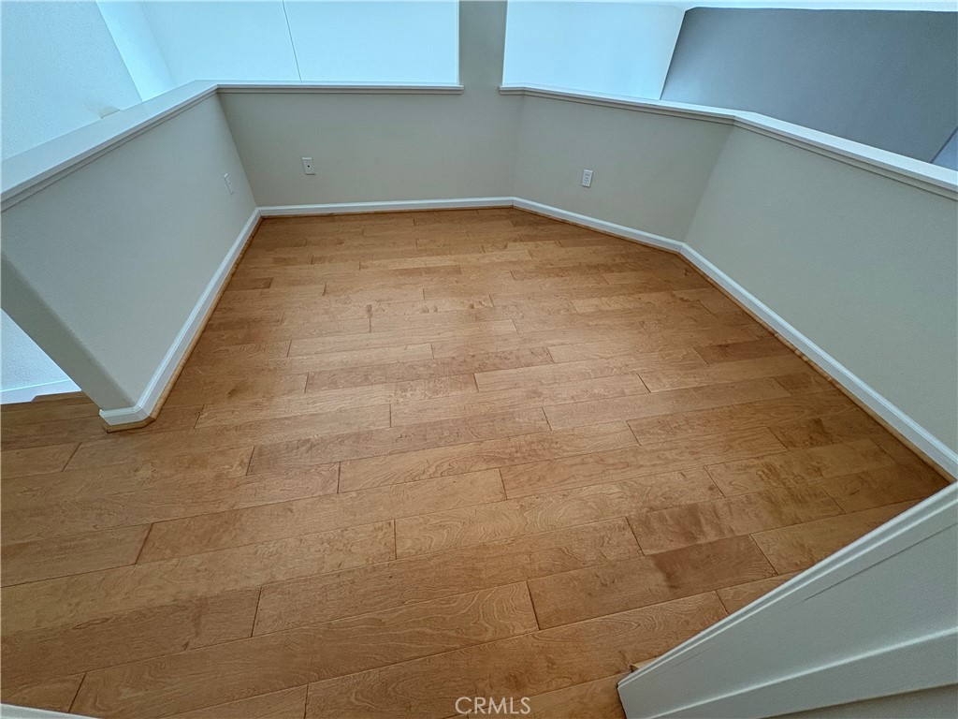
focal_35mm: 14
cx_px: 479
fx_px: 387
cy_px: 360
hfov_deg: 102.1
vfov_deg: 85.7
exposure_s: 1/99
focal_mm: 2.22
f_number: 2.2
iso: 200
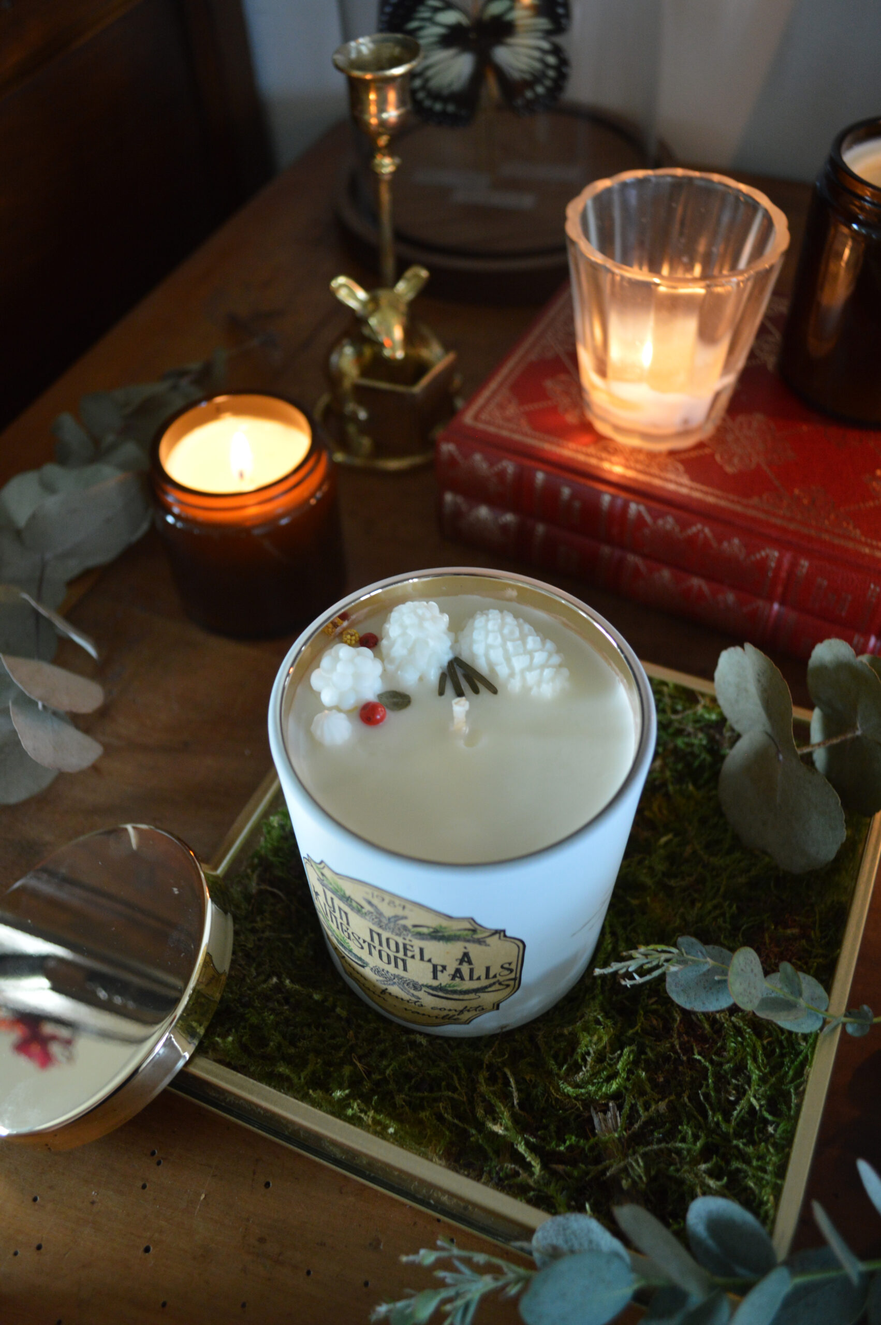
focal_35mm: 30
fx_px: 1103
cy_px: 662
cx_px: 440
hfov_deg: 43.5
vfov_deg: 62.0
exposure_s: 1/15
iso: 640
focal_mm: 20
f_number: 3.8
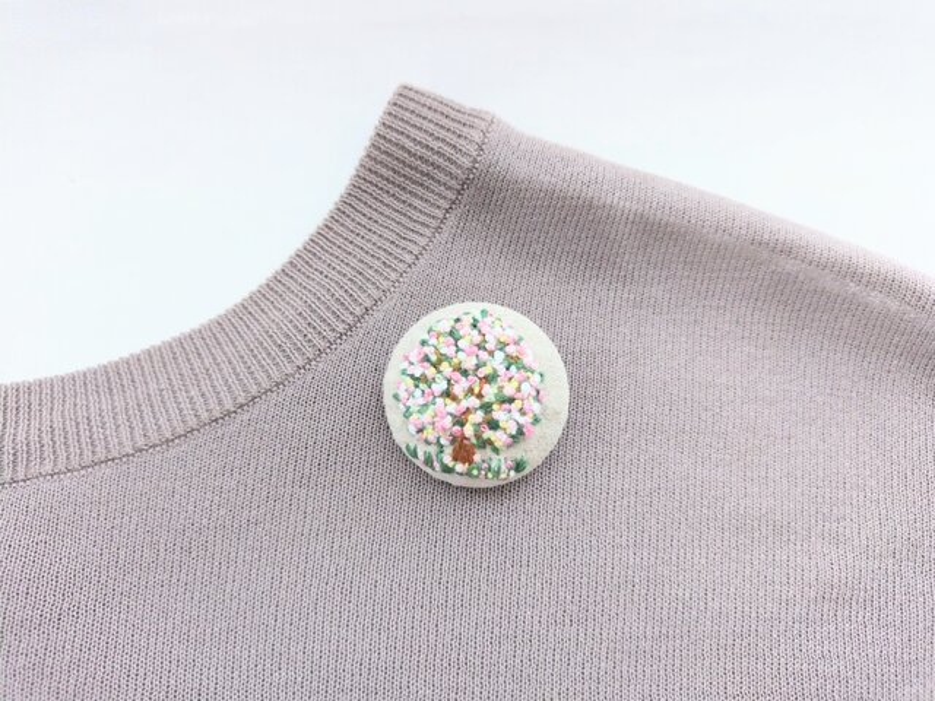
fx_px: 621
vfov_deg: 58.9
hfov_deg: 73.9
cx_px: 468
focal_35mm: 23
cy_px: 350
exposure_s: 1/40
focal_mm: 5.5
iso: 559
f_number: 1.9
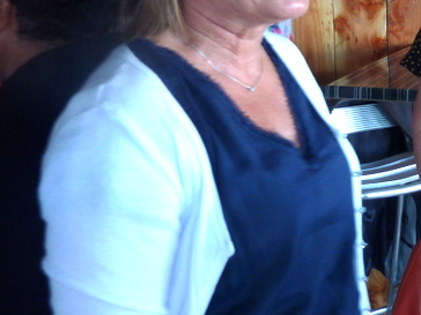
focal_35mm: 55
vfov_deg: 25.2
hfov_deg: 31.5
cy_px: -5
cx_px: 446
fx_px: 669
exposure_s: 1/8
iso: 80
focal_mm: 4.1
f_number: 3.3
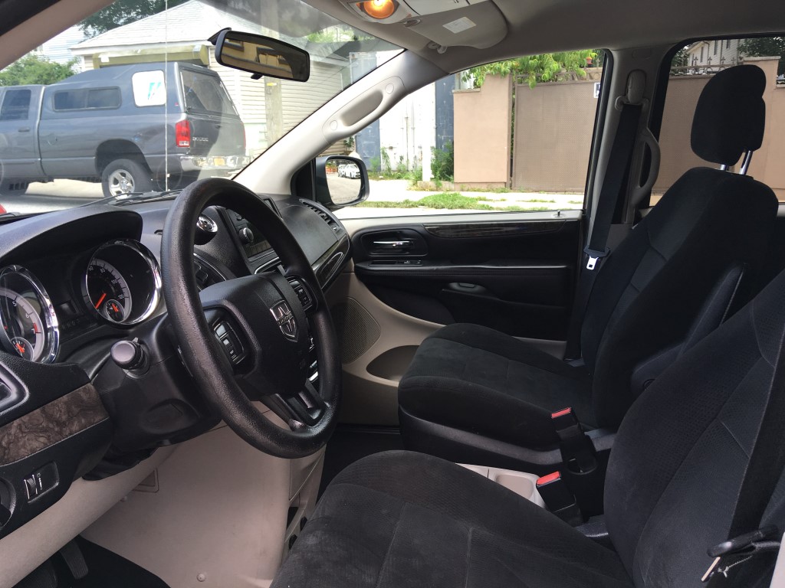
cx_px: 392
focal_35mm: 29
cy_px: 294
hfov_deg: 61.7
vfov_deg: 48.2
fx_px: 658
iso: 25
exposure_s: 1/120
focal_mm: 4.15
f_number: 2.2
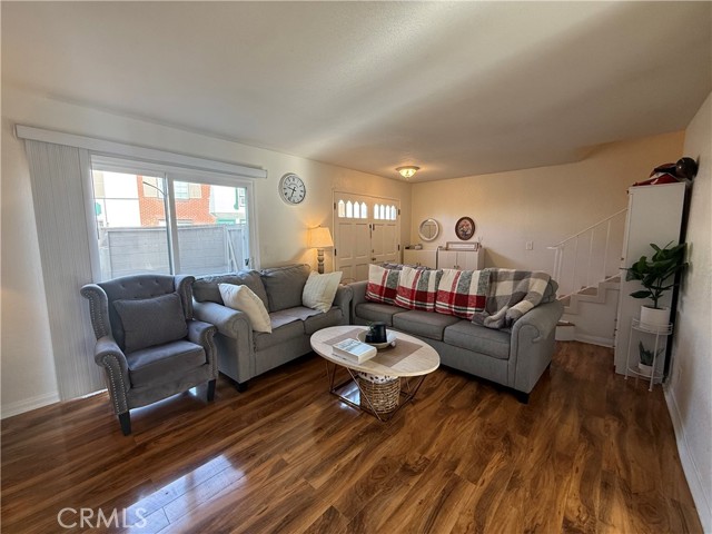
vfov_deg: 85.7
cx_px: 356
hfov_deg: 102.1
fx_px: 288
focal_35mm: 14
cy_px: 267
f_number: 2.2
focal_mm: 2.22
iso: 100
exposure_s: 1/120
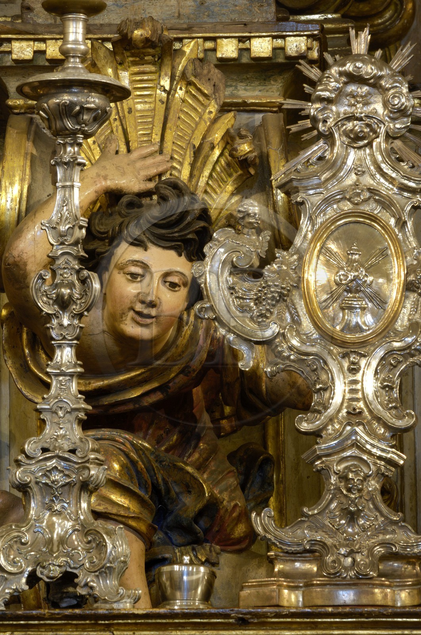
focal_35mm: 225
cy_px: 318
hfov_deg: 6.1
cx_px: 210
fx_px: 3959
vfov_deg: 9.2
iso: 100
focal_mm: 150
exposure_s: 8
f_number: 13
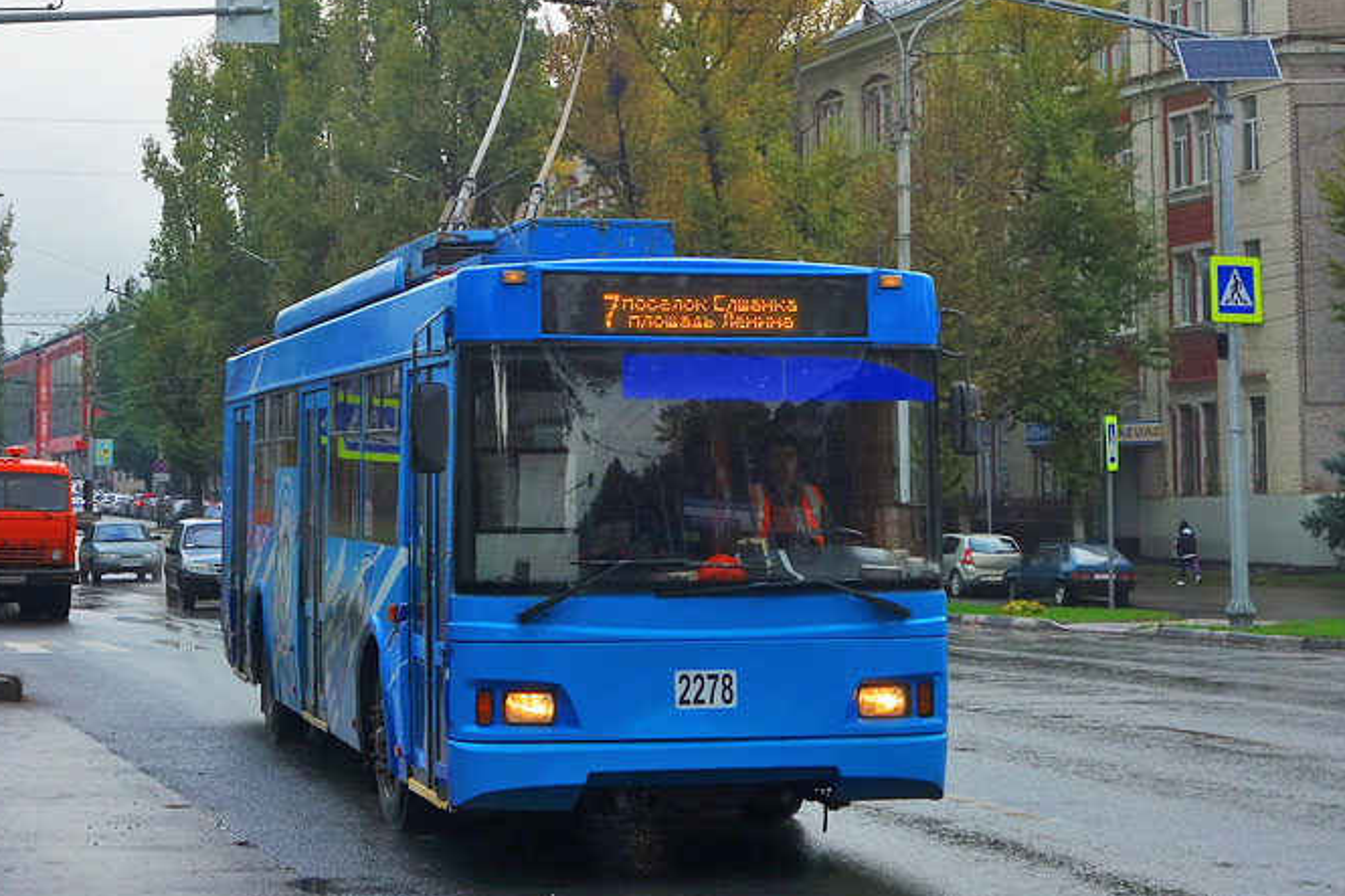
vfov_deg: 18.3
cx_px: 667
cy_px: 214
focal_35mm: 74
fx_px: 2764
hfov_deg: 27.4
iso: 125
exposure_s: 1/500
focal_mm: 15.28
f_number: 4.5
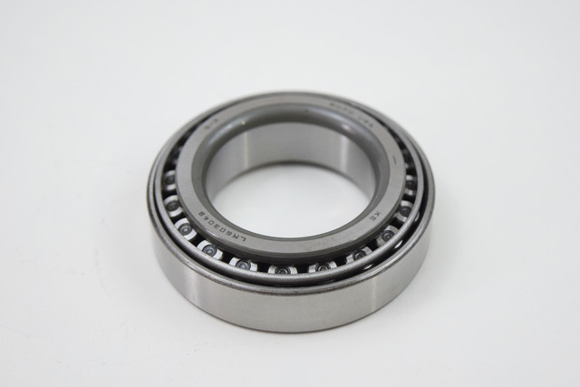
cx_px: 290
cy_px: 194
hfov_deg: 29.2
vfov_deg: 19.7
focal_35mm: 69
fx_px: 1112
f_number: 5
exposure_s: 1/60
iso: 1400
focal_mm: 46
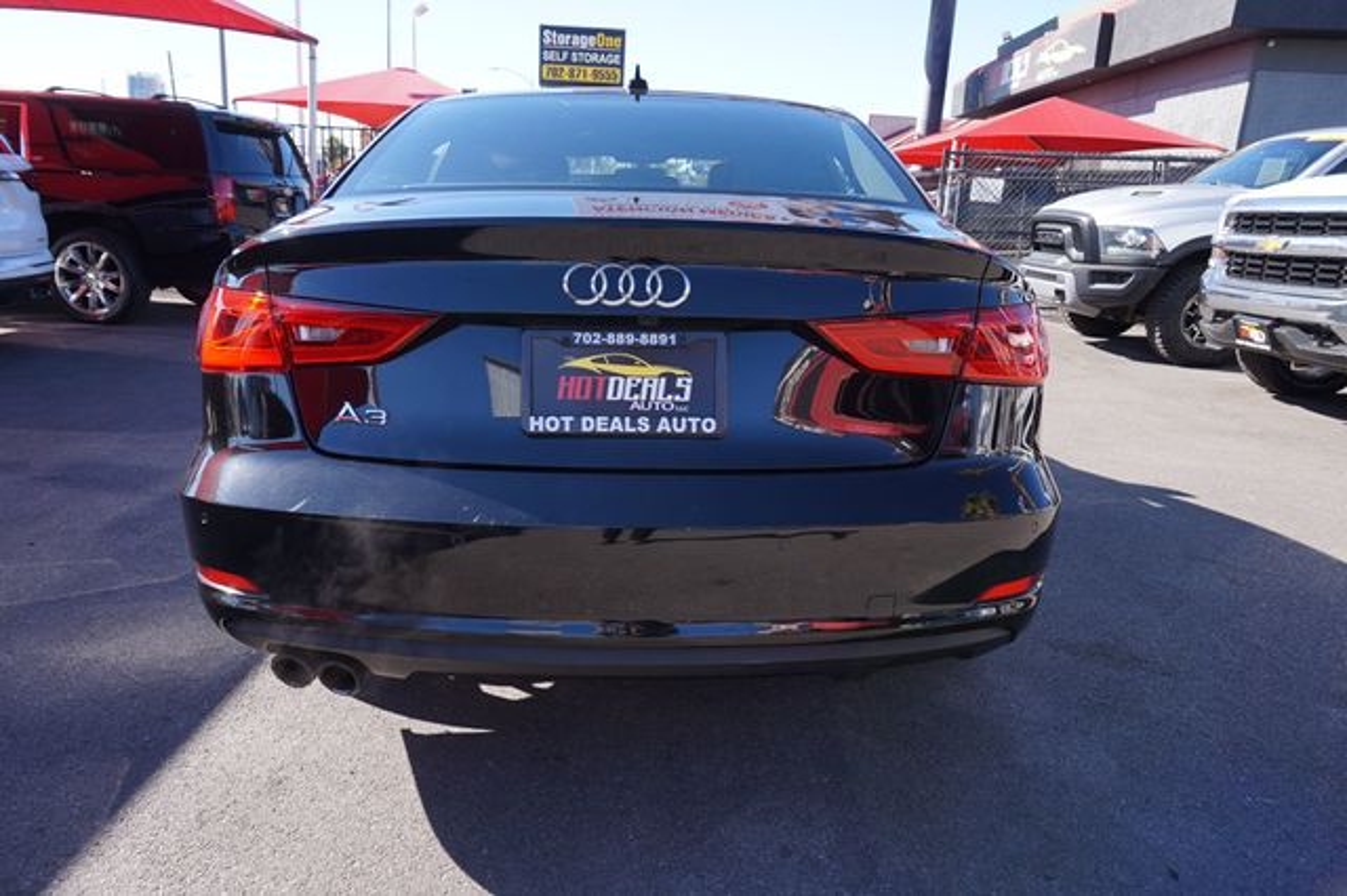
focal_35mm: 24
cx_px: 674
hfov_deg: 73.8
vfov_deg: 53.1
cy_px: 448
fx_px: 897
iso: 100
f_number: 6.3
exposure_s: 1/100
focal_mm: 16
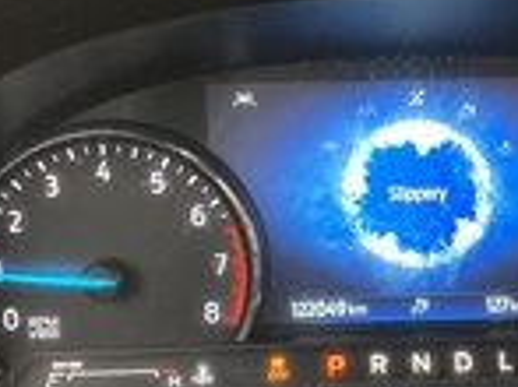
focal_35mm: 80
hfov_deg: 24.0
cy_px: 160
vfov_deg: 18.4
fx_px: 1196
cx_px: 433
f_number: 1.8
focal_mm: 3.99
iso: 160
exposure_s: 1/60
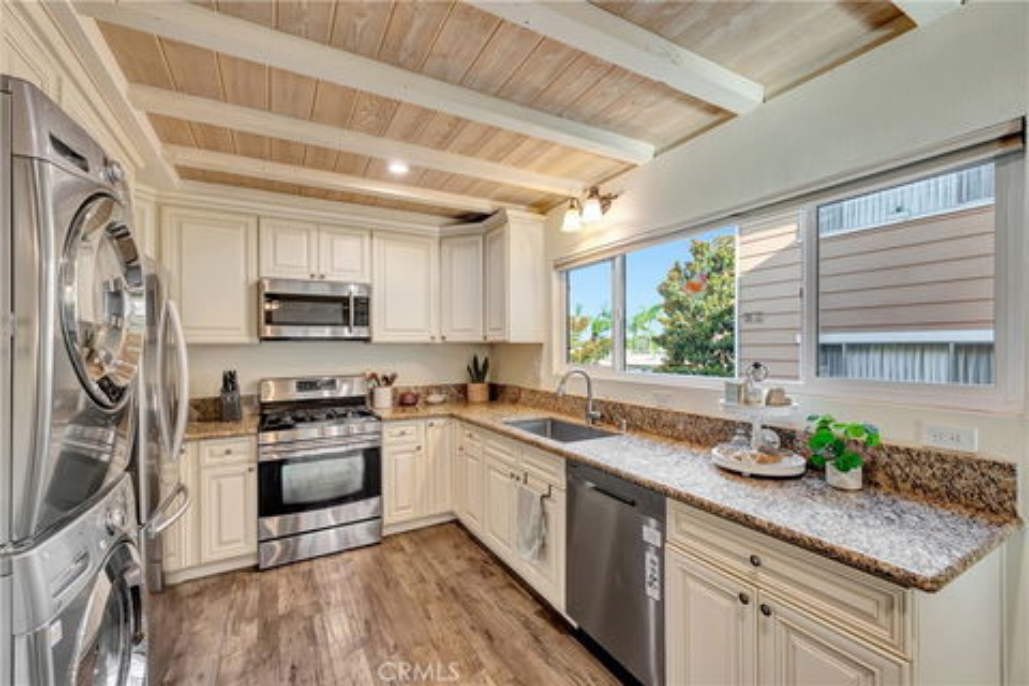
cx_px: 514
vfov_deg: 77.3
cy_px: 343
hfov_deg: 100.4
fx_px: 429
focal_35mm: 15
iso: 100
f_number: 5.6
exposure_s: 1/8
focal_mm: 10
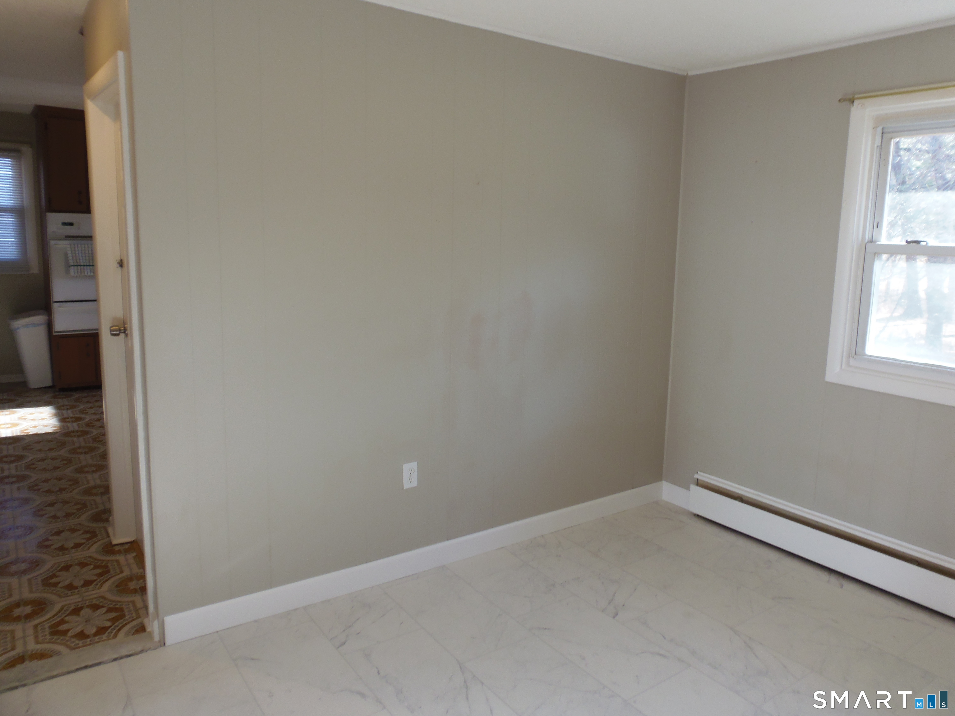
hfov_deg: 71.6
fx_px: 662
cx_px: 478
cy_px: 358
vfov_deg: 56.8
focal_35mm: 24
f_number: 2.9
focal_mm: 4.3
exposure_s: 1/30
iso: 80
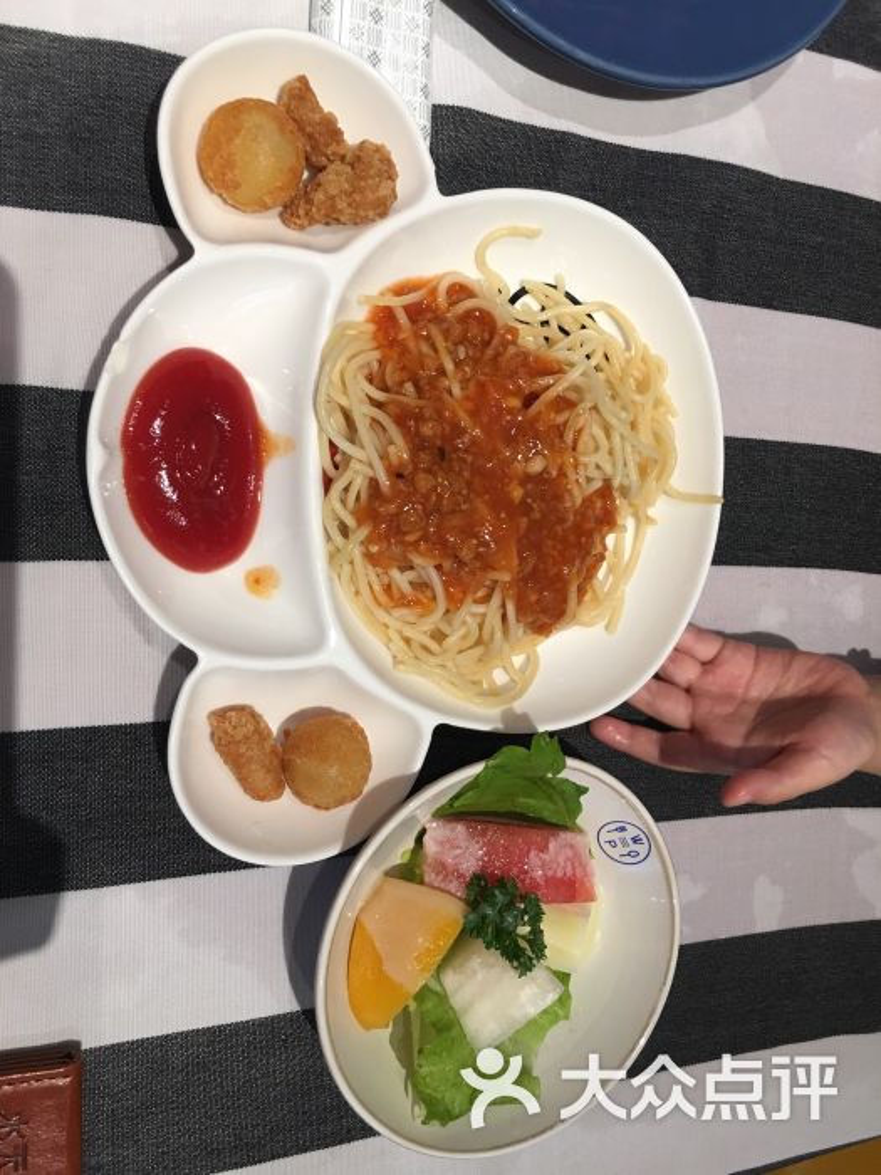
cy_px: 588
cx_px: 440
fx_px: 984
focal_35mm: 29
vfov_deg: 61.7
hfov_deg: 48.2
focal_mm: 4.15
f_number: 2.2
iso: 64
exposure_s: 1/33
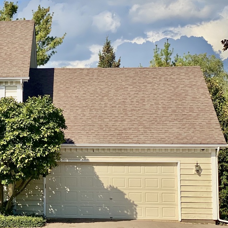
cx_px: -26
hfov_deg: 16.2
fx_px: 775
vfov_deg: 16.7
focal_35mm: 104
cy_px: 117
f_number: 2
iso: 20
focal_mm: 6
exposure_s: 1/1916
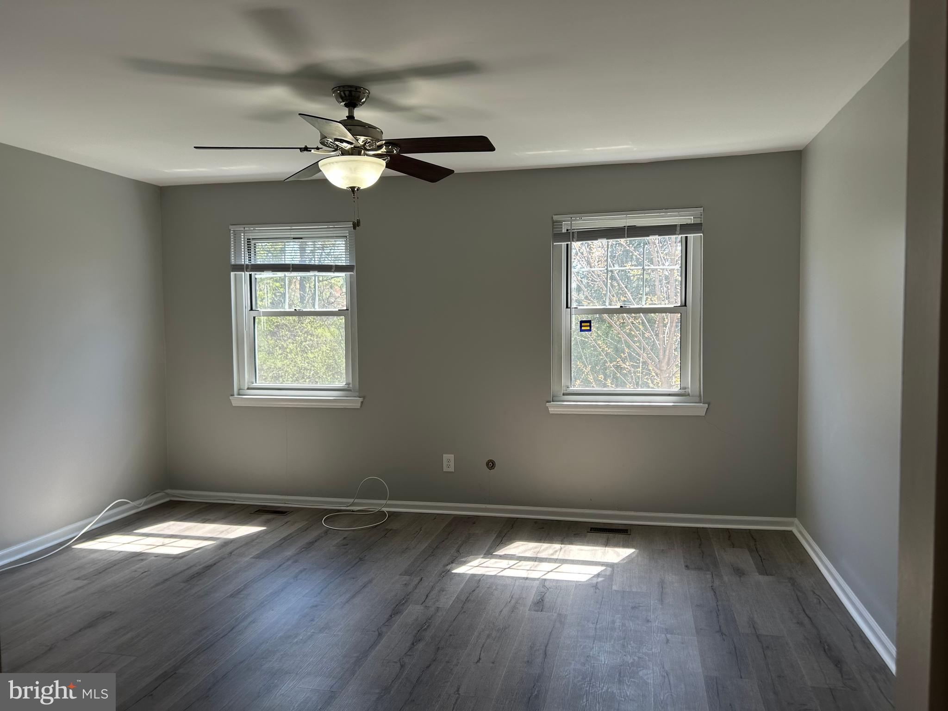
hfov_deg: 67.3
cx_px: 474
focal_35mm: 26
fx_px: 712
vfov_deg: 53.1
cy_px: 356
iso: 40
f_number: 1.5
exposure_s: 1/167
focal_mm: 5.7
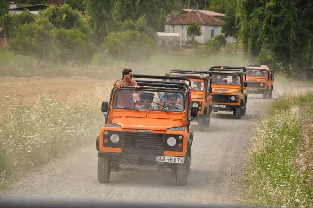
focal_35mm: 147
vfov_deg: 9.3
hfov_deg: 14.0
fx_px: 1276
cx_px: 156
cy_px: 104
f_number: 5.6
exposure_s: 1/400
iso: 200
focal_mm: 98
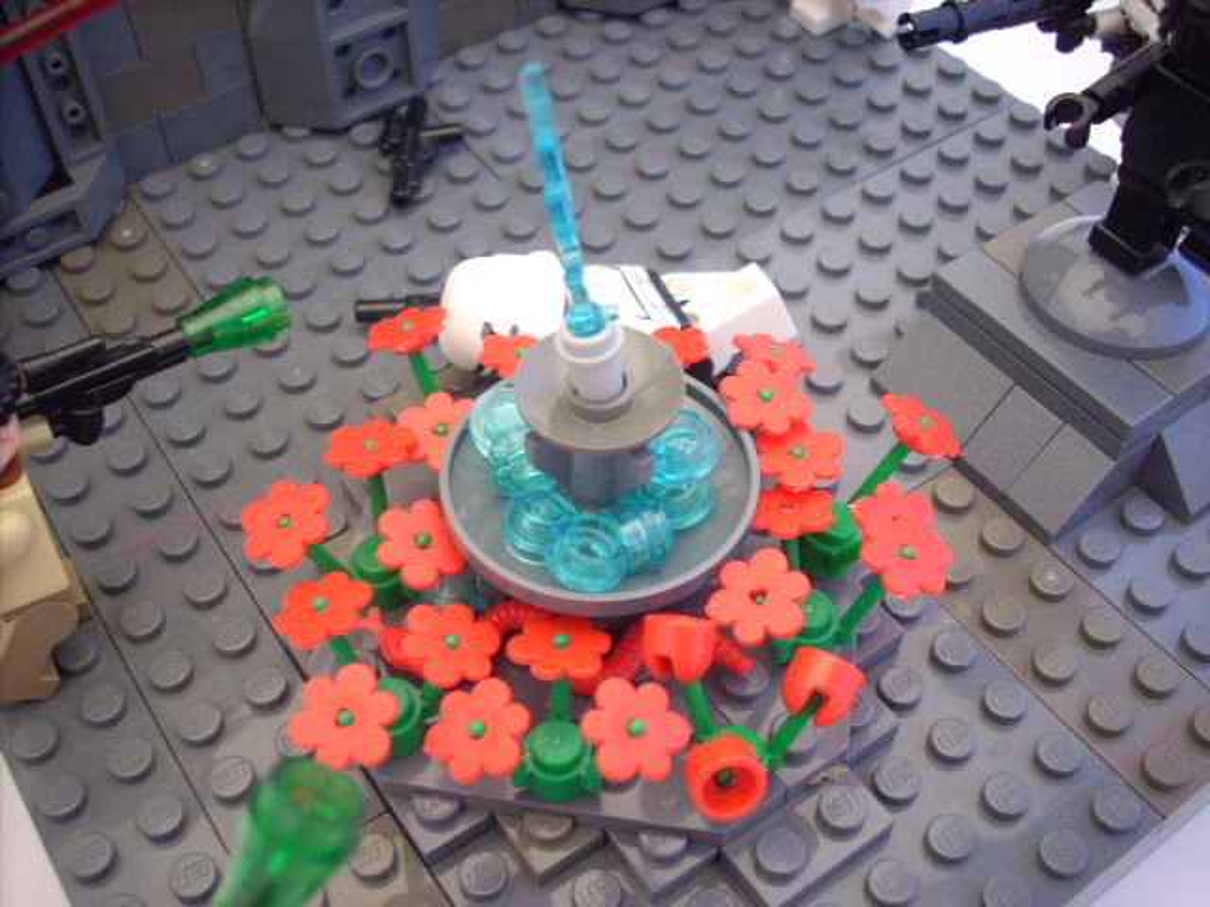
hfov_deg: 50.1
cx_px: 605
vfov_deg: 38.7
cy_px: 454
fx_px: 1293
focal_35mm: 37
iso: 200
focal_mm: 6.2
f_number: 2.8
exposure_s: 1/11.3
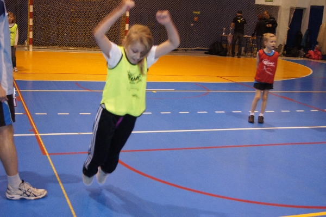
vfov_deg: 25.7
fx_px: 475
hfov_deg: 37.9
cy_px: 108
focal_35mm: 52
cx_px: 163
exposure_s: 1/80
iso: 800
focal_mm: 35
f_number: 4.5
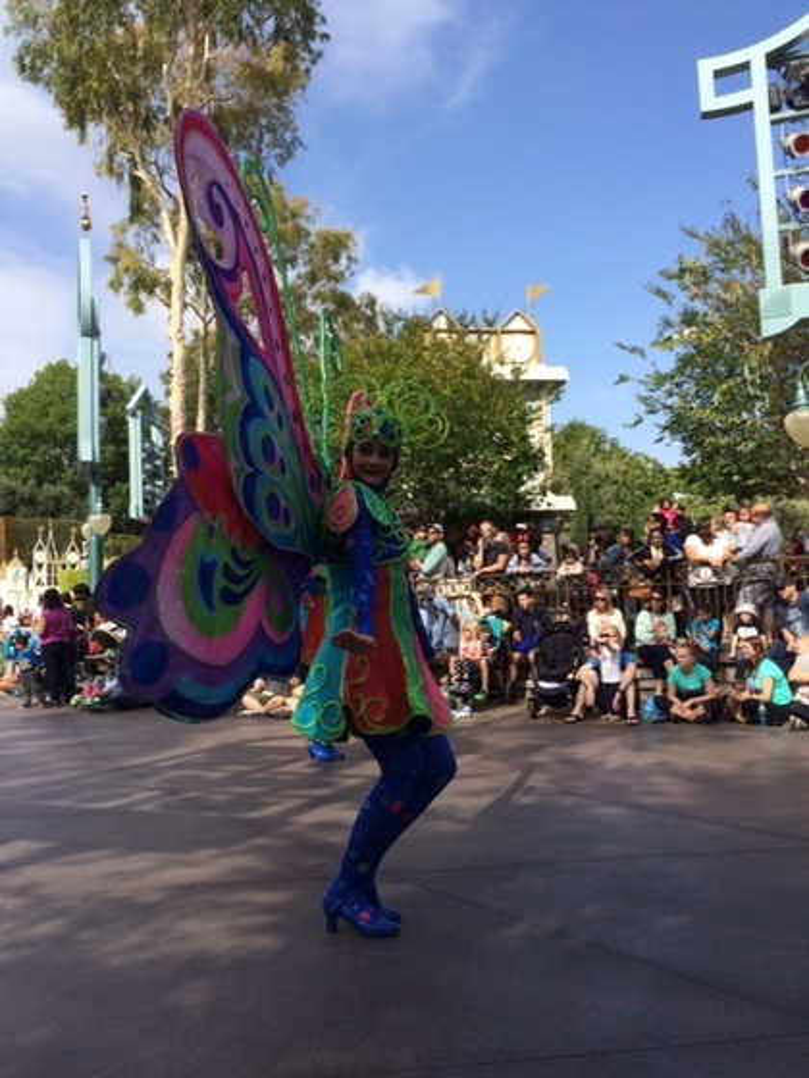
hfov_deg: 48.2
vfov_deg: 61.7
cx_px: 404
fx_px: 904
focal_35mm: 29
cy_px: 539
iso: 32
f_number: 2.2
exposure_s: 1/1953
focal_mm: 4.15
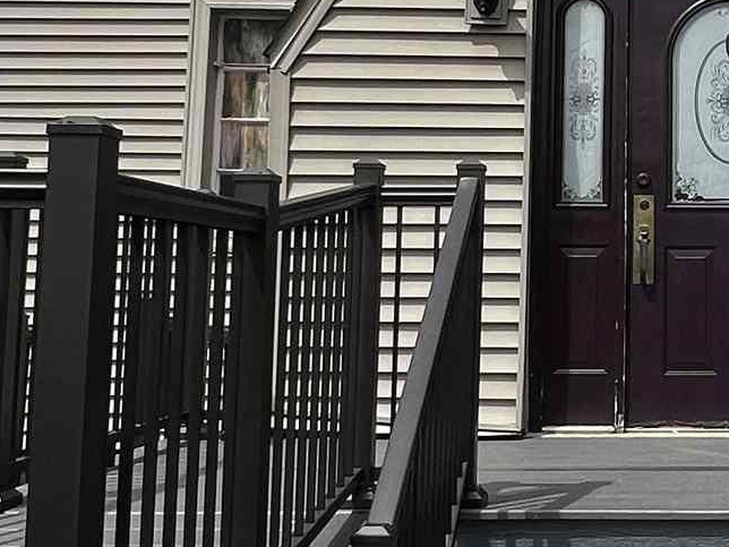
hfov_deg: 29.1
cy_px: 130
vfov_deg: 23.4
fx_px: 1306
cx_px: 732
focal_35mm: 62
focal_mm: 1.57
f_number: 1.8
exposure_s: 1/1727
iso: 32
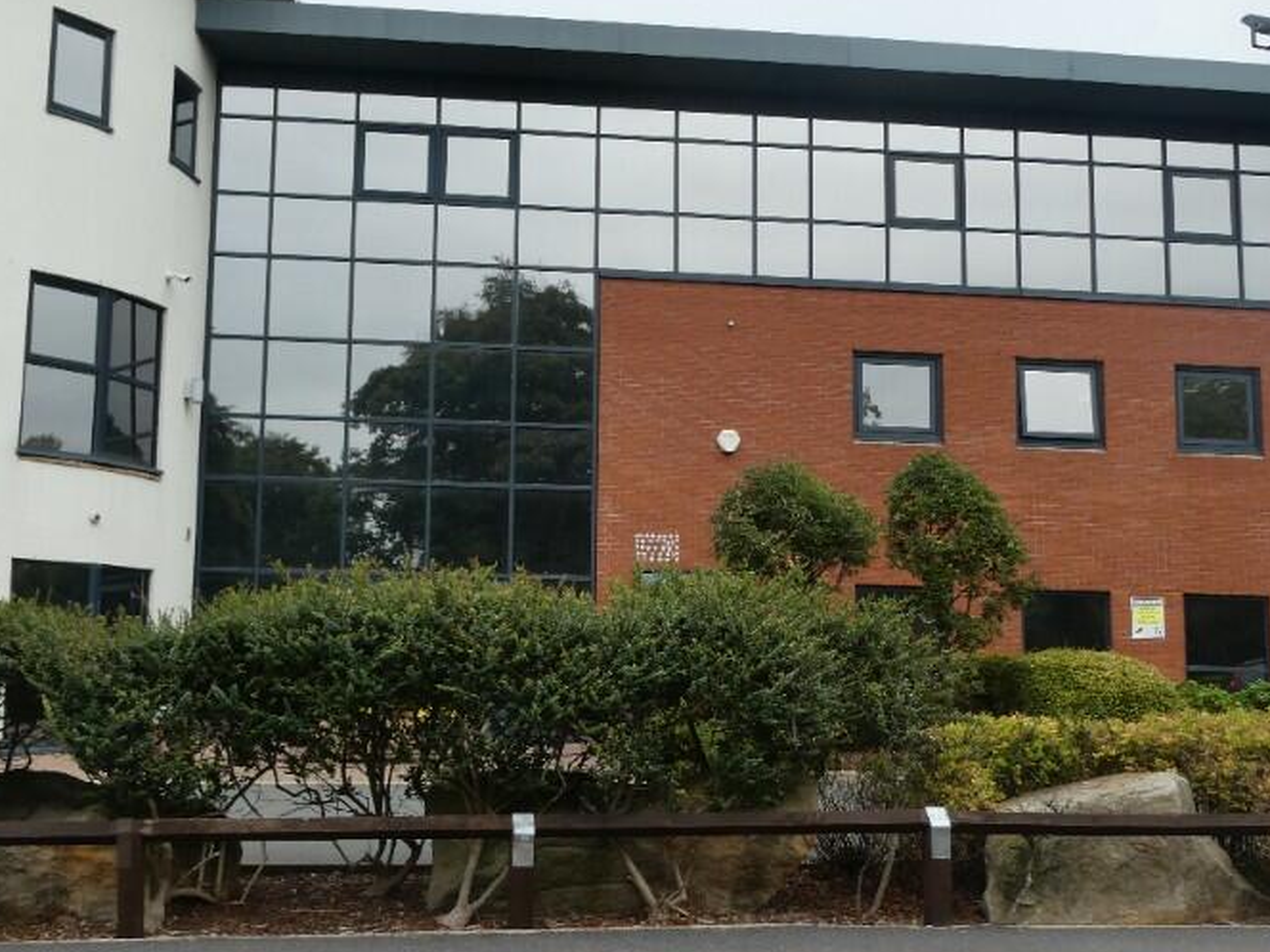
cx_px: 511
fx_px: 1357
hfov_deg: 49.8
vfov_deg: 38.7
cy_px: 493
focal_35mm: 37
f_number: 3.3
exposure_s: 1/200
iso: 80
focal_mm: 4.3
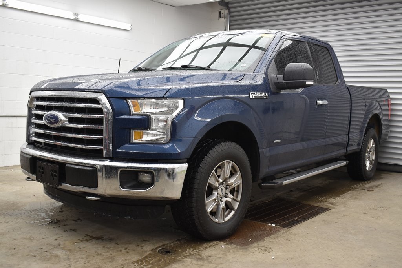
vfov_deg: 36.9
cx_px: 201
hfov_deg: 53.1
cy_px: 134
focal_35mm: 36
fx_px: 402
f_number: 5
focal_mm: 24
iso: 400
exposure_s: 1/100
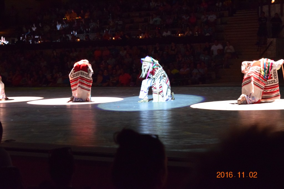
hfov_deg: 24.6
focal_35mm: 82
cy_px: 94
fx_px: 651
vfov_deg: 16.5
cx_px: 142
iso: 6400
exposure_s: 1/30
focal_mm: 55
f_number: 5.6
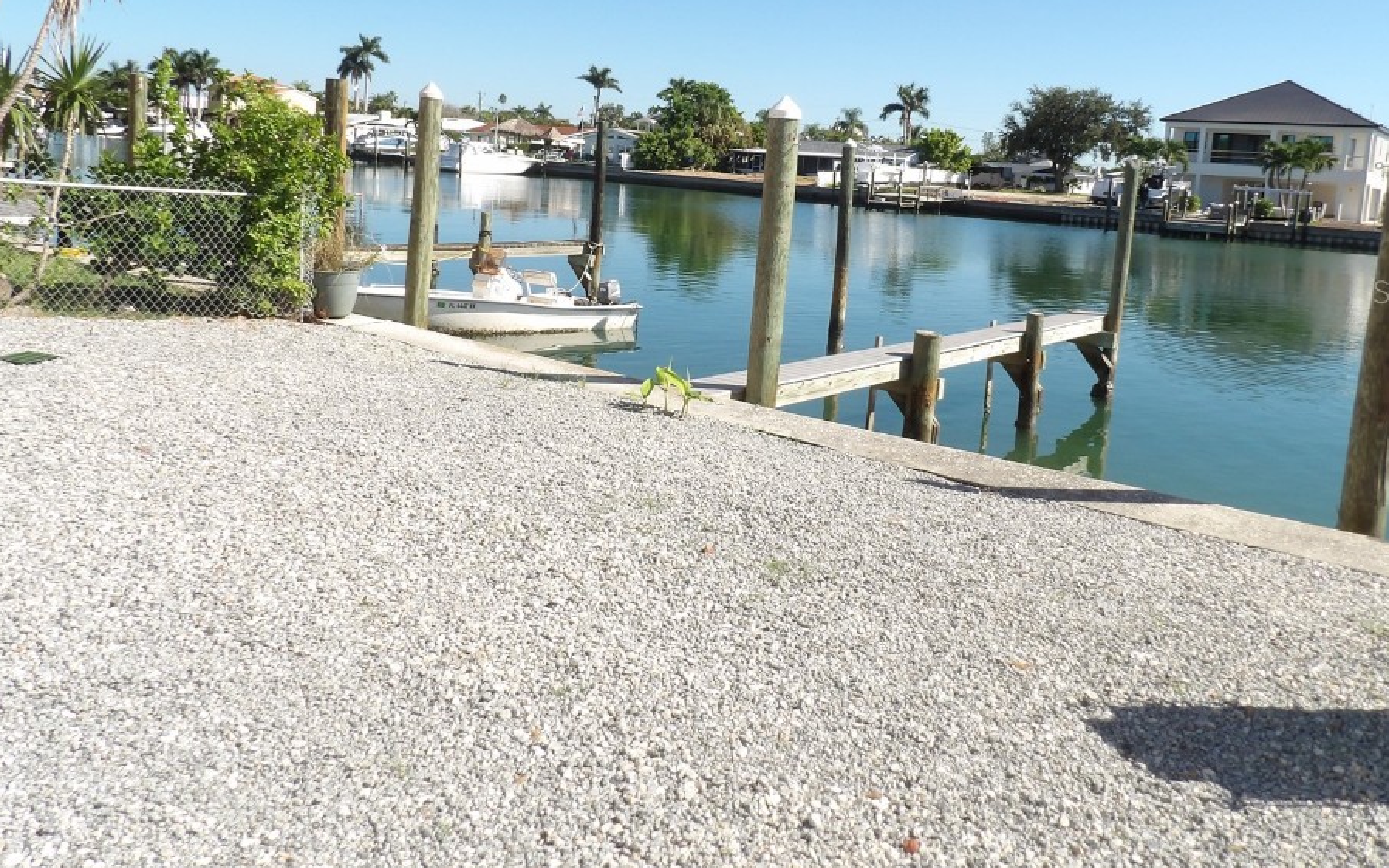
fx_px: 1098
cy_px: 291
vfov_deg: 42.6
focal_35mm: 29
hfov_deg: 64.6
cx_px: 727
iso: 100
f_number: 5.6
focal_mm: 4.3
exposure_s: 1/298
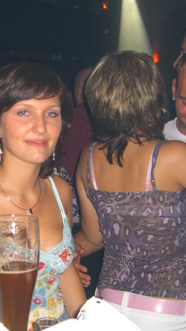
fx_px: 596
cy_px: 166
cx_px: 59
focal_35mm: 68
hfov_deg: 17.7
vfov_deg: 31.0
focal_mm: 9.5
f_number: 3.1
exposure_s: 1/60
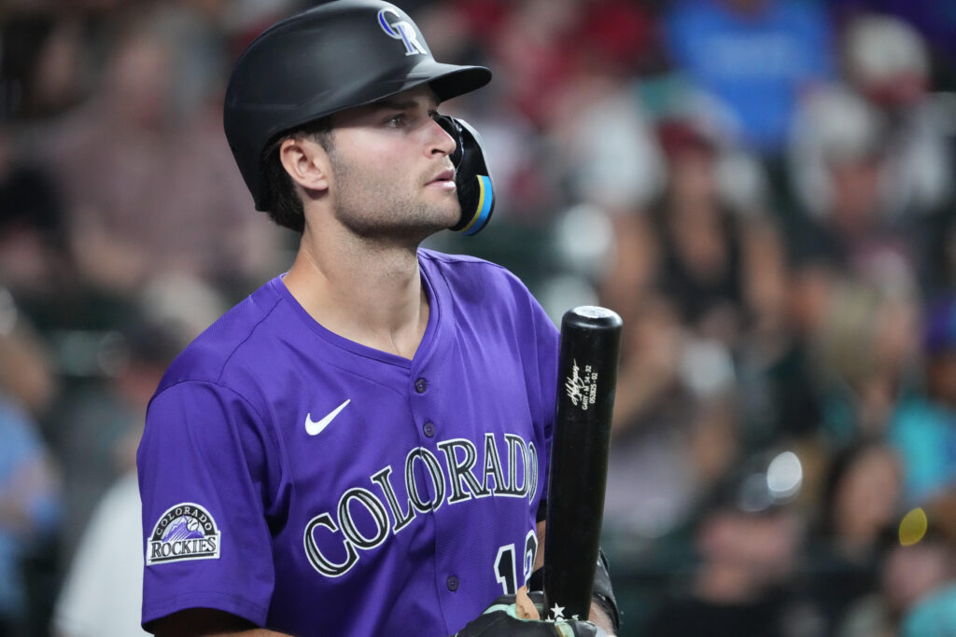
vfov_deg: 2.3
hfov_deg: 3.4
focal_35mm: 600
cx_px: 478
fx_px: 15934
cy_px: 318
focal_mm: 600
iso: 10000
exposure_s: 1/1000
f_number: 6.3
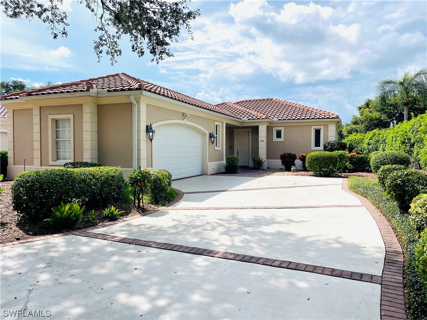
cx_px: 214
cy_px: 160
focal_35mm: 26
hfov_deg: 67.3
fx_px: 321
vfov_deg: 53.1
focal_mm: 5.1
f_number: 1.6
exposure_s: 1/5917
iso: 32
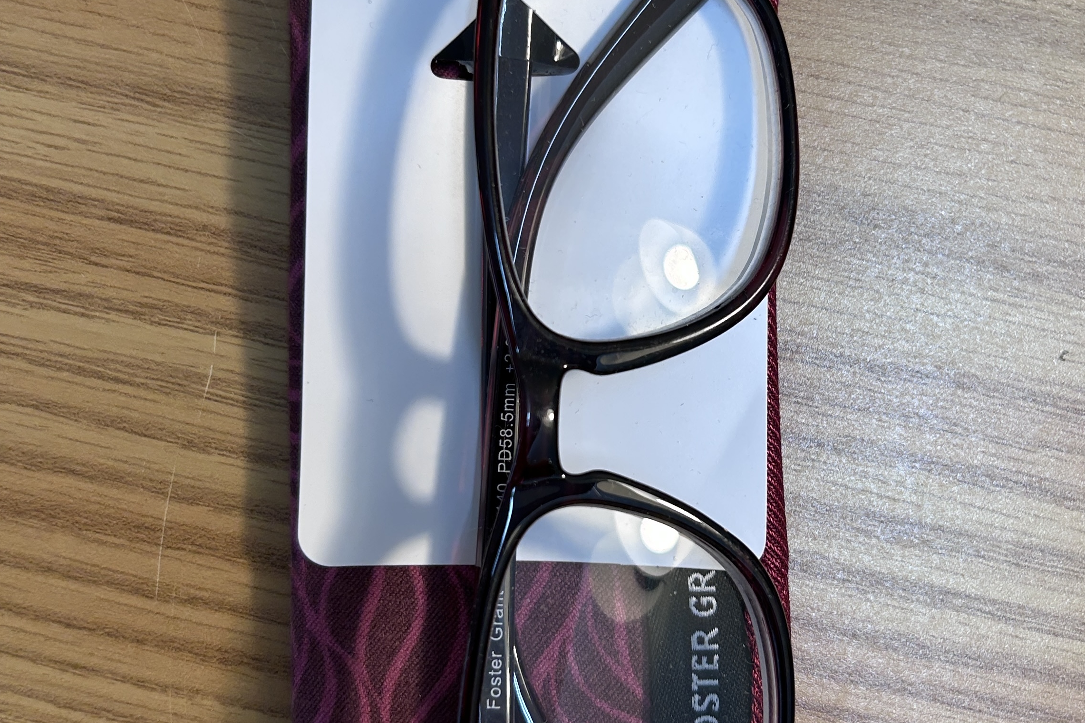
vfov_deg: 31.0
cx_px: 557
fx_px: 1296
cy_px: 263
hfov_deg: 45.4
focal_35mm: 43
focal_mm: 5.7
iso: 64
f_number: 1.5
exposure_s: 1/120
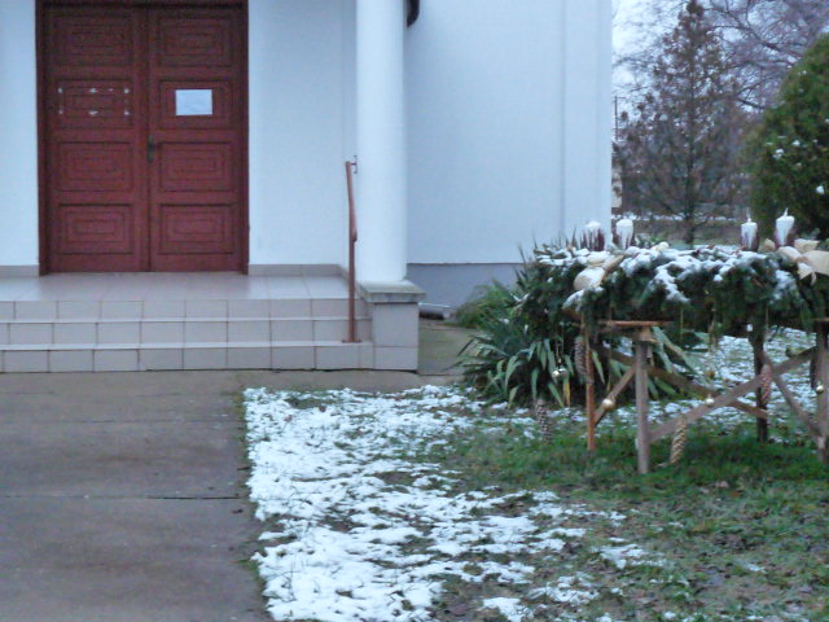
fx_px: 1652
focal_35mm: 69
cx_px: 414
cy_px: 311
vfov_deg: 21.3
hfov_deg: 28.2
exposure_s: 1/15
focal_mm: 6.9
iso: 800
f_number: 3
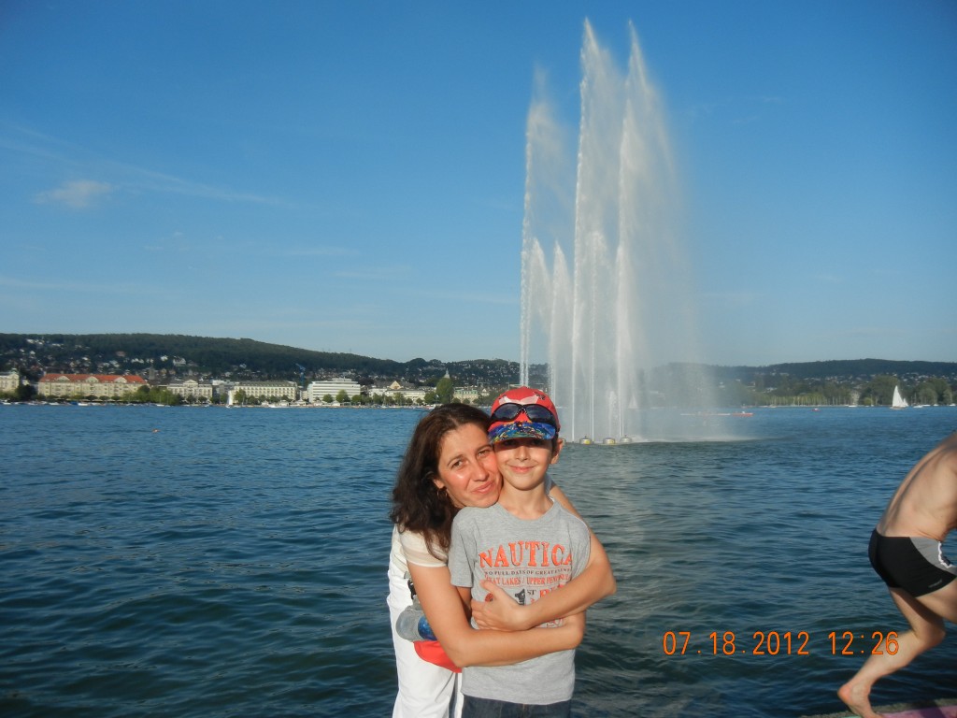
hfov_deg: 60.0
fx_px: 829
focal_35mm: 30
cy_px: 359
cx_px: 478
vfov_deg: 46.8
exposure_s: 1/434
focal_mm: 5.4
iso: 160
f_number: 7
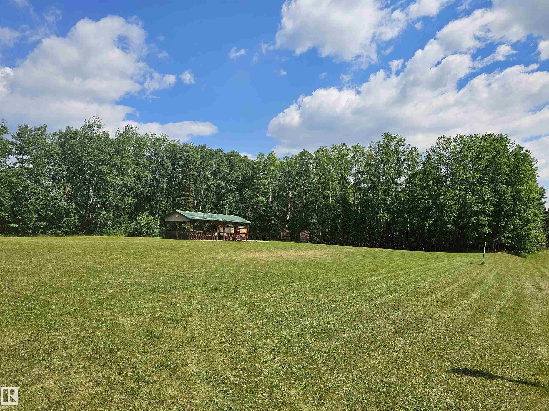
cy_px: 206
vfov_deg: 58.9
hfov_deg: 73.9
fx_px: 365
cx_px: 274
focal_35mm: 23
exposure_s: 1/1387
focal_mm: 6.3
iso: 10
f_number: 1.7
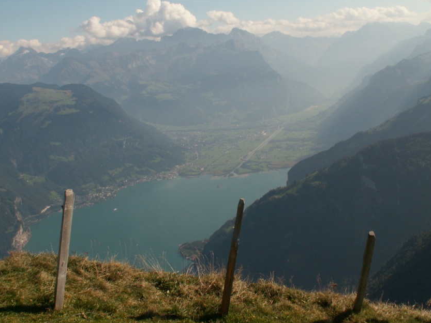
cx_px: 222
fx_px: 535
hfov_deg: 43.8
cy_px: 130
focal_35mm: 43
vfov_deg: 33.5
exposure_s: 1/250
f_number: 7.1
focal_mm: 5.86
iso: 50
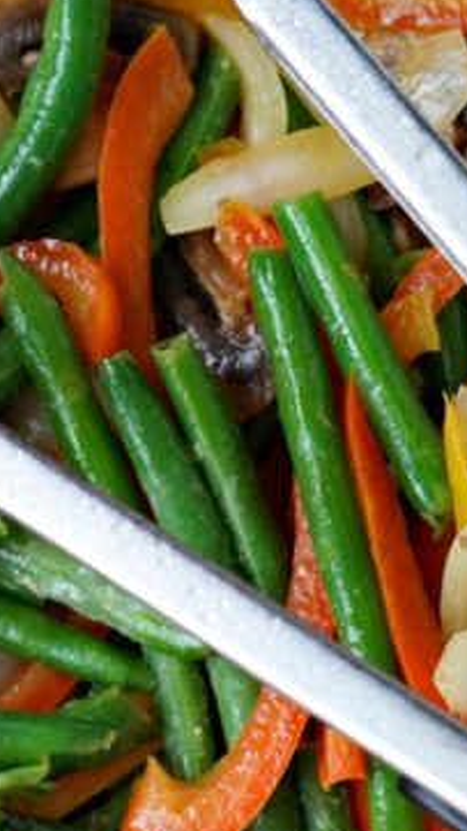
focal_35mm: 167
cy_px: 571
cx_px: 129
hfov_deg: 7.3
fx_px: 3677
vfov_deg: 12.9
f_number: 4
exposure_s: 1/160
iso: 640
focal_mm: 50
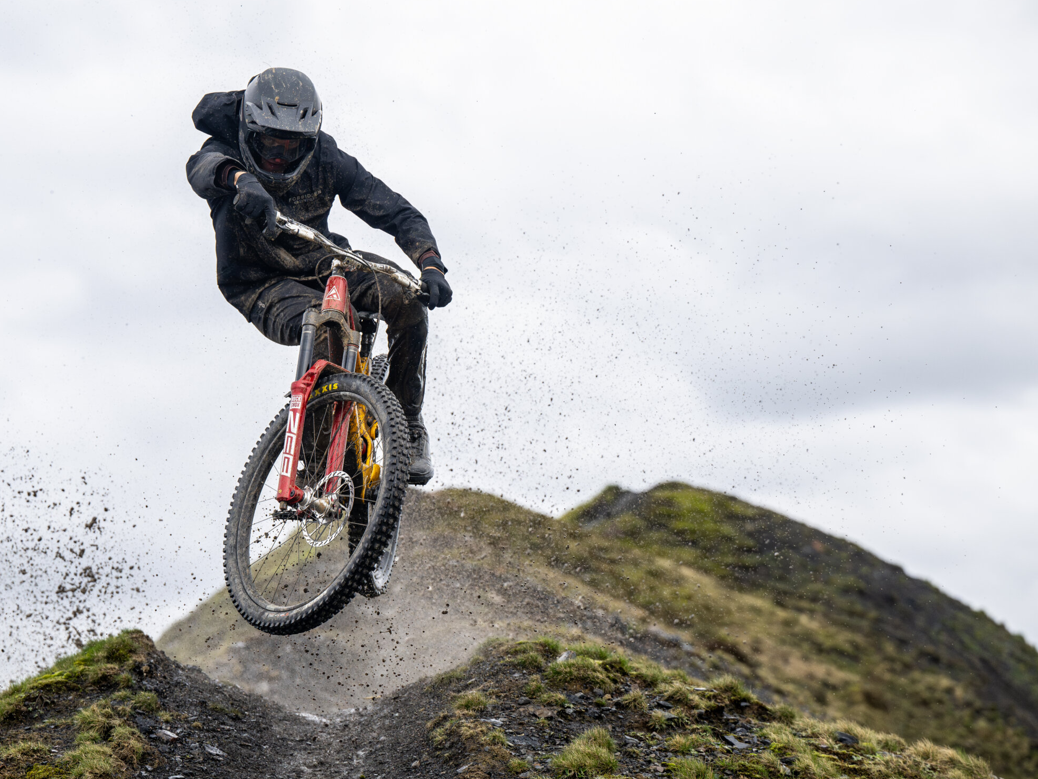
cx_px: 405
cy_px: 439
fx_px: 3569
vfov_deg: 12.4
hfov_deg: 16.5
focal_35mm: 119
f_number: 3.5
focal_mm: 95
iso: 1250
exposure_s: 1/3200
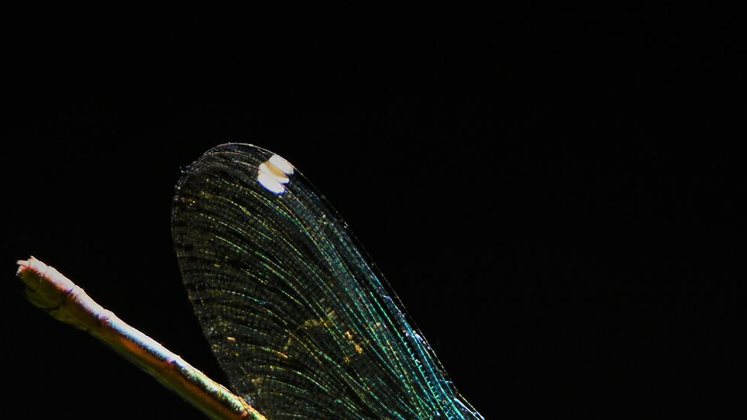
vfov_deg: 0.5
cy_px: 515
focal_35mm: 2293
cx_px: 554
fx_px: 45415
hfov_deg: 0.9
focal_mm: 600
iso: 500
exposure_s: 1/750
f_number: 6.3
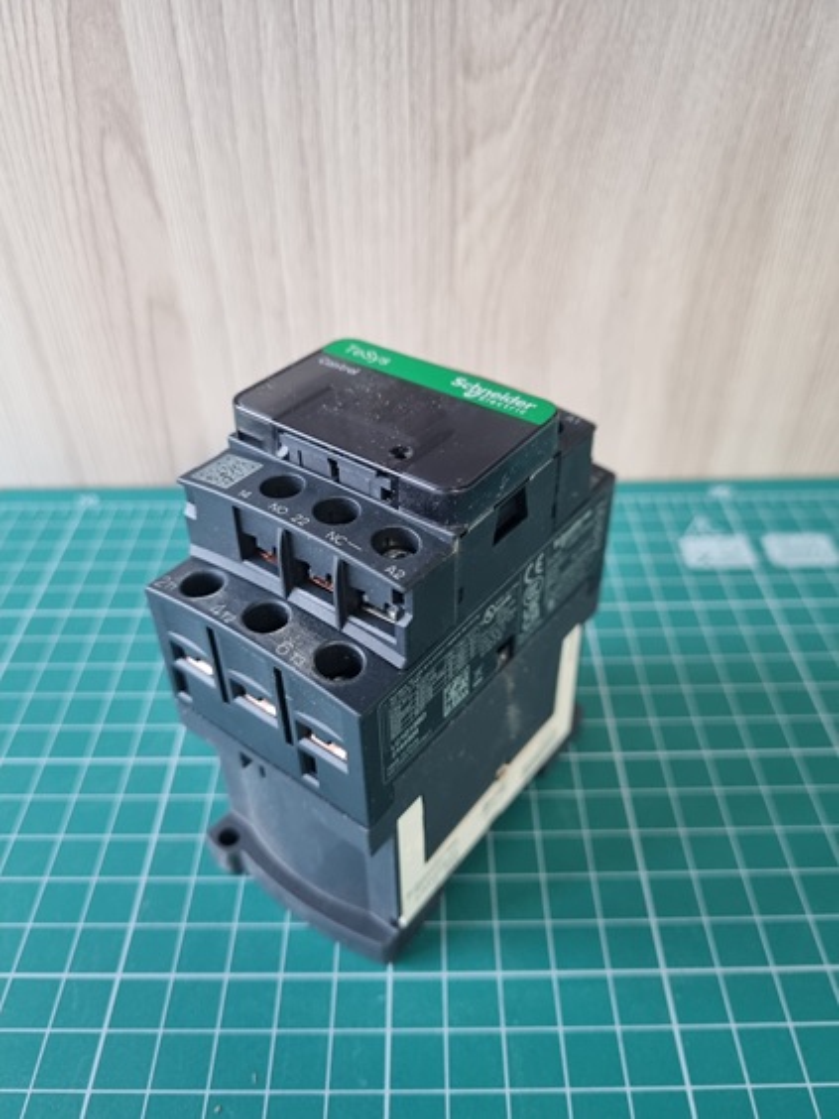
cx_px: 420
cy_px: 560
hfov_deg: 53.1
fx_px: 840
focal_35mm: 26
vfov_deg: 67.3
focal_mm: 5.4
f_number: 1.8
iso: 320
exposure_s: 1/50
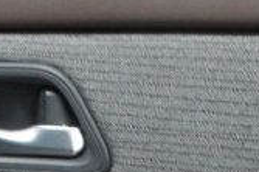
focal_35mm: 166
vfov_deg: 7.6
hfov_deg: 12.4
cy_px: 449
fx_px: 1193
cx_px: 129
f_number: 3.5
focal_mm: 18
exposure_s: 1/30
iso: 1000
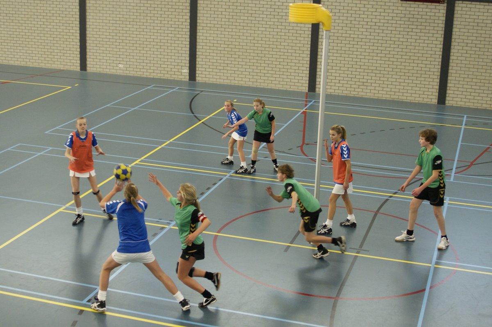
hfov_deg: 46.4
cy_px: 164
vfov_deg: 31.8
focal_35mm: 42
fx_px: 574
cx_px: 246
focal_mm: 28
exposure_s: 1/200
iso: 400
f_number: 2.8
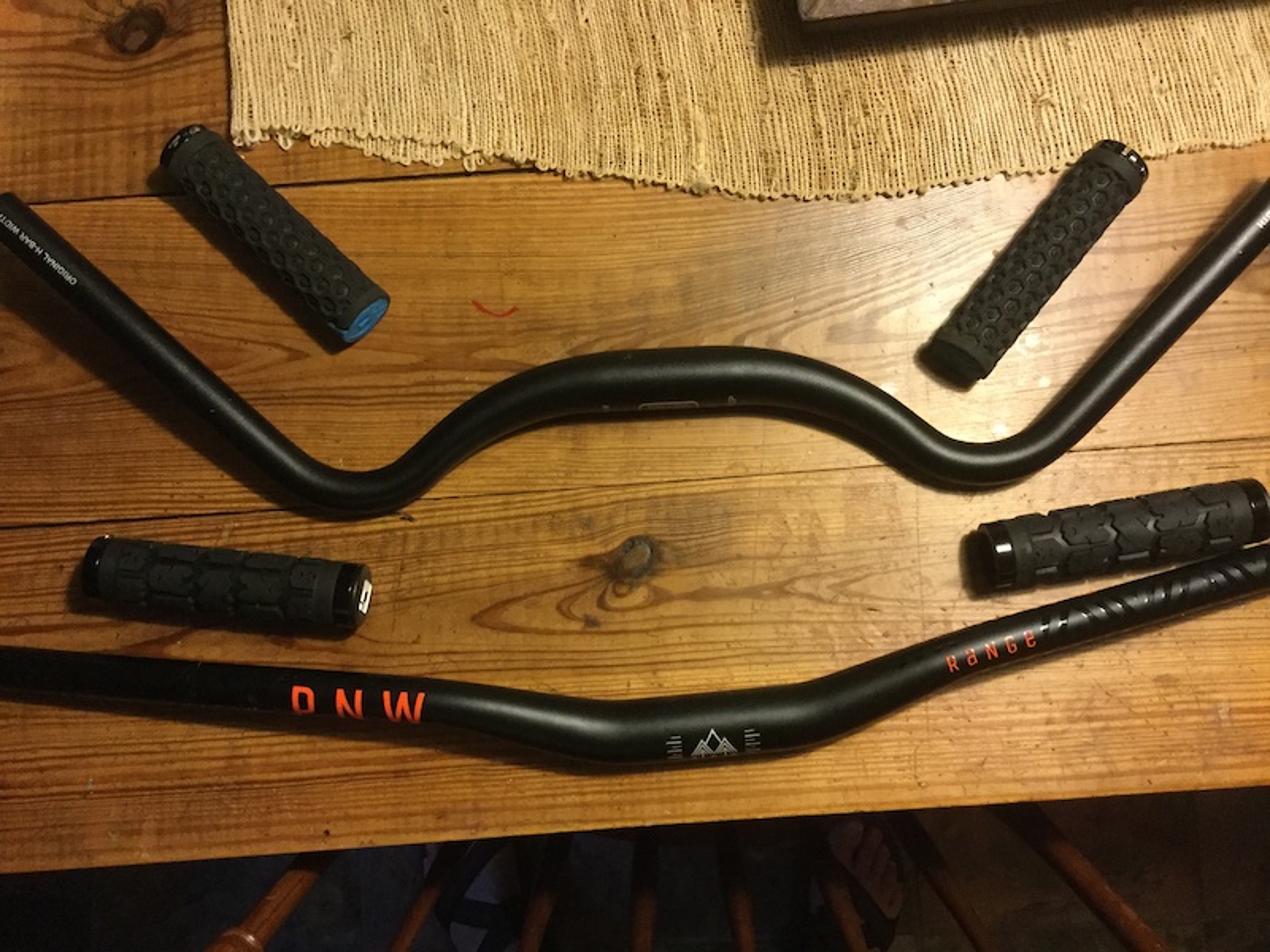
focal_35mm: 31
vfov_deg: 45.4
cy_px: 476
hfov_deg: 58.4
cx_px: 635
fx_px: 1137
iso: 200
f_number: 2.4
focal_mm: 3.3
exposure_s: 1/20
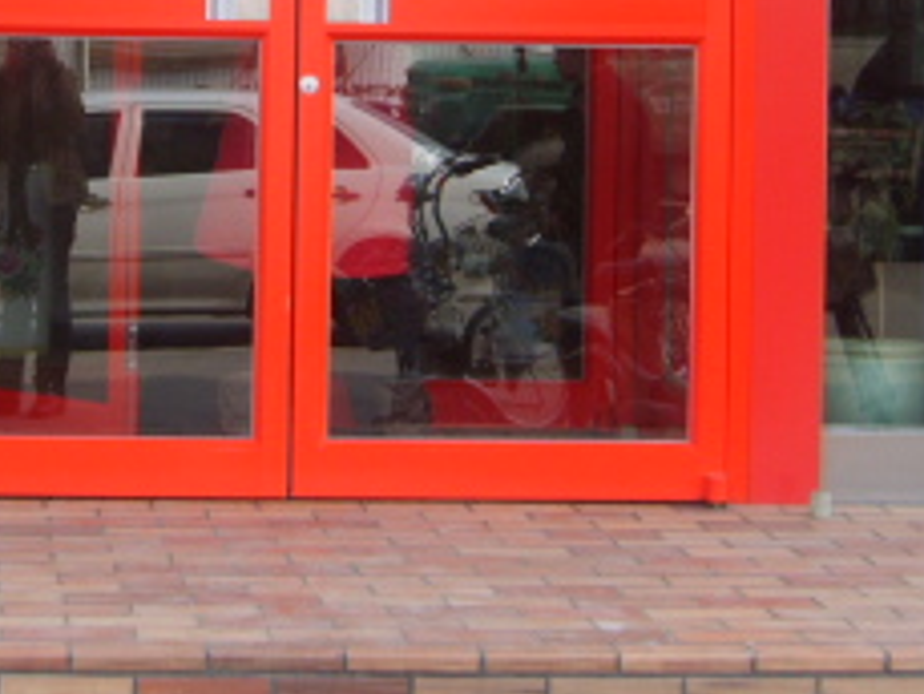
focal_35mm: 123
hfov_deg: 15.9
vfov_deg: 11.9
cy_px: -32
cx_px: 230
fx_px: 3285
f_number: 3.1
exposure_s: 1/180
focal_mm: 9.2
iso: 50
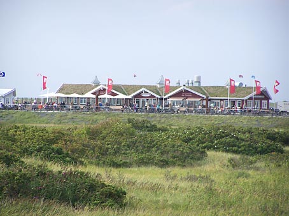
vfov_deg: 5.2
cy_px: 108
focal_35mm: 288
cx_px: 144
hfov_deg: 6.9
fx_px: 2403
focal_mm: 47.7
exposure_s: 1/400
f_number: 3.4
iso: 64
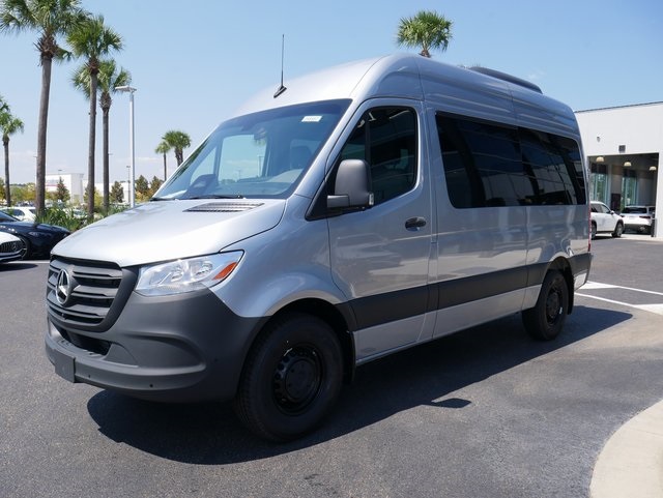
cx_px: 332
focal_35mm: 28
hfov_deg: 63.4
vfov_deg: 49.8
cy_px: 249
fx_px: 537
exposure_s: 1/500
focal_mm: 14
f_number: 7.1
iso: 200
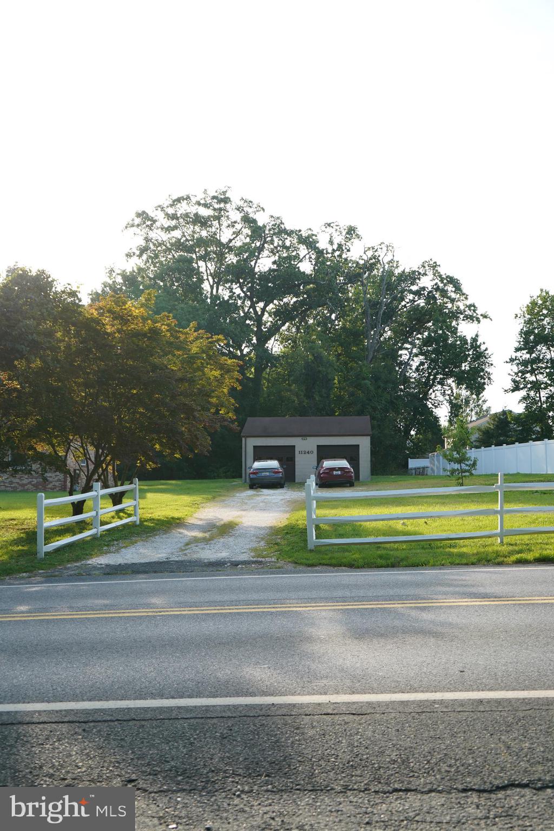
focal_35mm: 37
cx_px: 277
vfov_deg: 51.9
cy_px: 416
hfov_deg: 35.9
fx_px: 854
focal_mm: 37
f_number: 4
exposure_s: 1/250
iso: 100
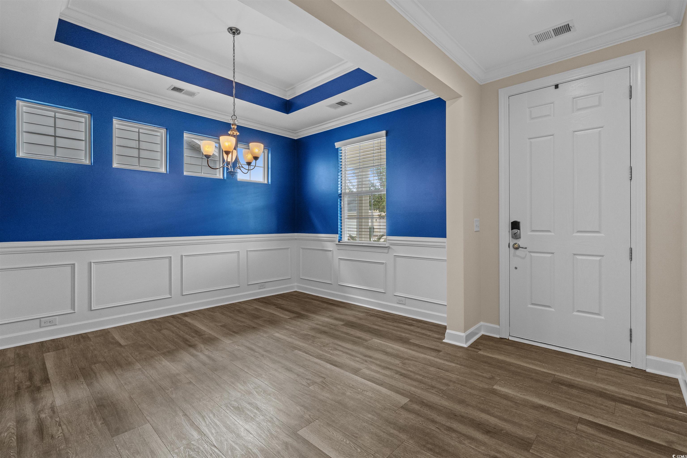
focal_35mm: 16
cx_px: 344
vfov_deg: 73.7
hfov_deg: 96.7
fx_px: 305
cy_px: 229
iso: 1600
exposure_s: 1/15
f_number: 8
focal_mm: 16
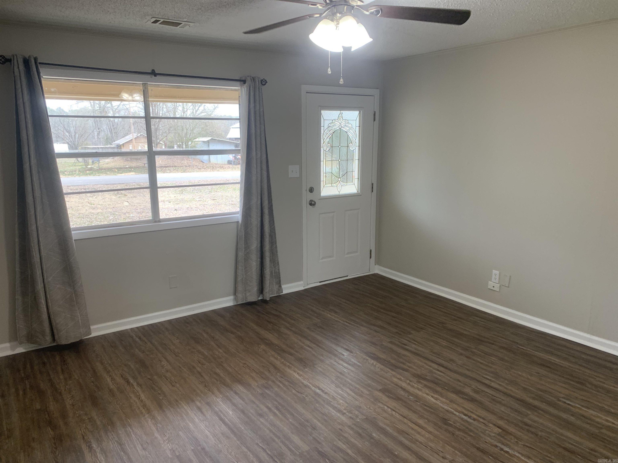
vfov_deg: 53.1
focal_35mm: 26
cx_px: 309
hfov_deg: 67.3
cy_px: 232
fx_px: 464
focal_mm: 4.25
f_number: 1.8
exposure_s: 1/60
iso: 64
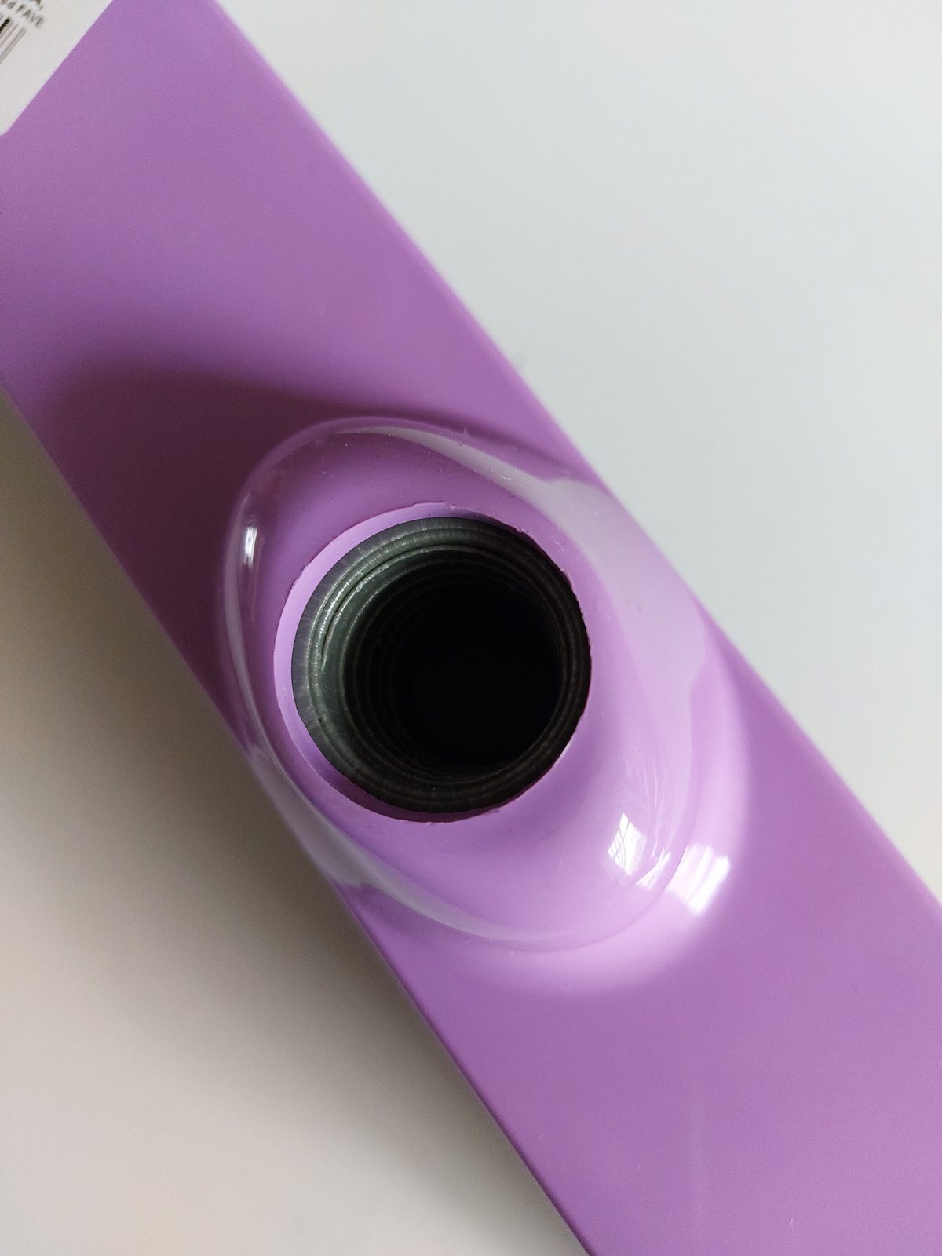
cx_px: 471
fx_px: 871
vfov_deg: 71.6
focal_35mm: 24
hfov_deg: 56.8
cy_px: 628
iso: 250
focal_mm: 5.23
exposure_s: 1/50
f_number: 1.8
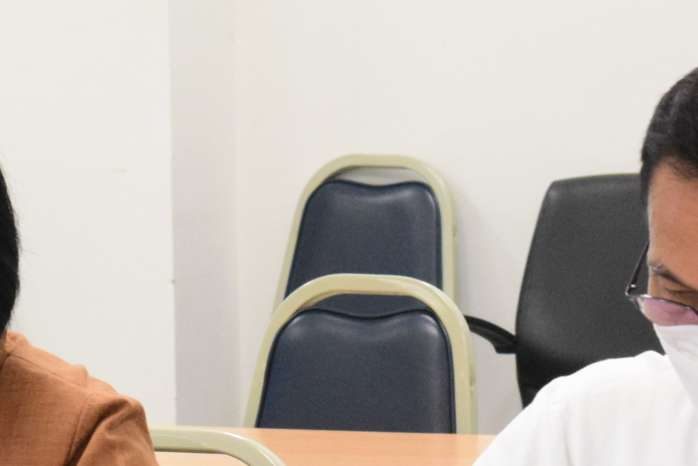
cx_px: 476
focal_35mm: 248
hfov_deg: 8.3
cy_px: 392
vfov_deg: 5.5
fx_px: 4809
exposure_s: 1/100
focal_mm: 50
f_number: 7.1
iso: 3200
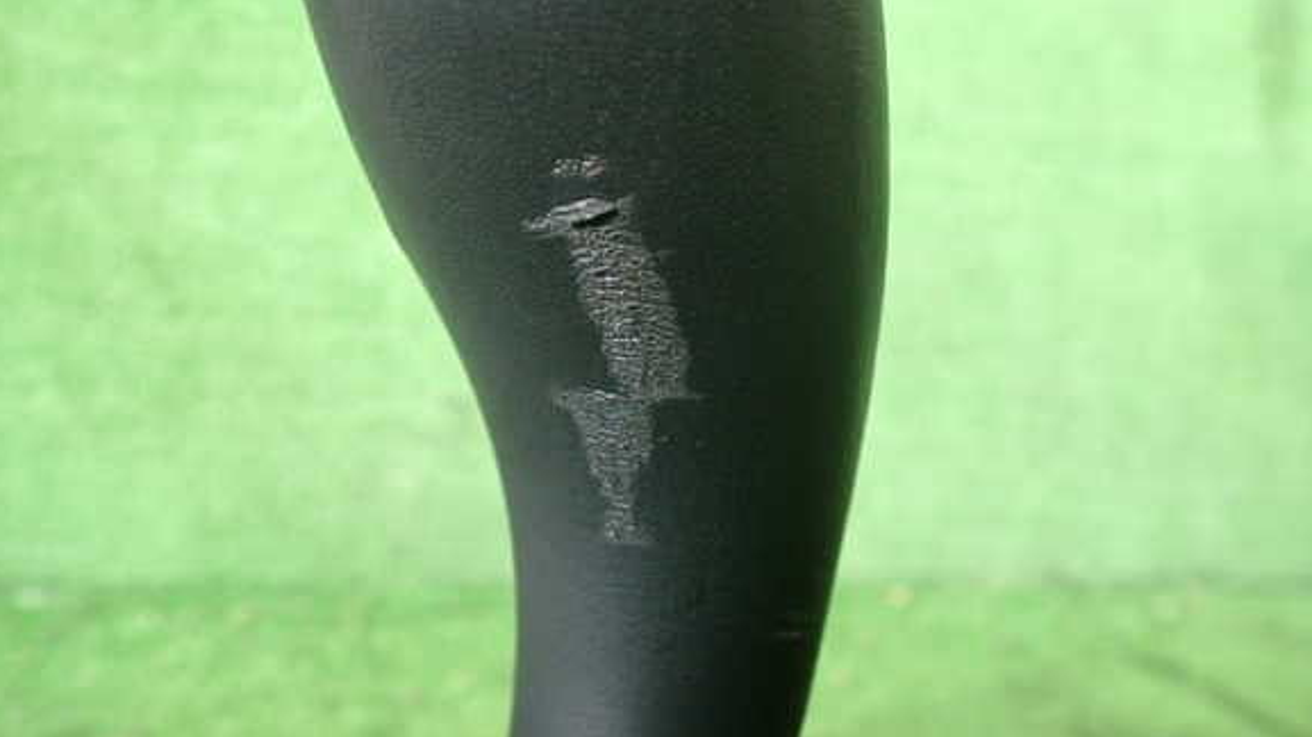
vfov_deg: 34.6
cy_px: 343
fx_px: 1182
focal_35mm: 34
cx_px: 669
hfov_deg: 58.0
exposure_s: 1/30
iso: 500
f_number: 2.3
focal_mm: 5.4
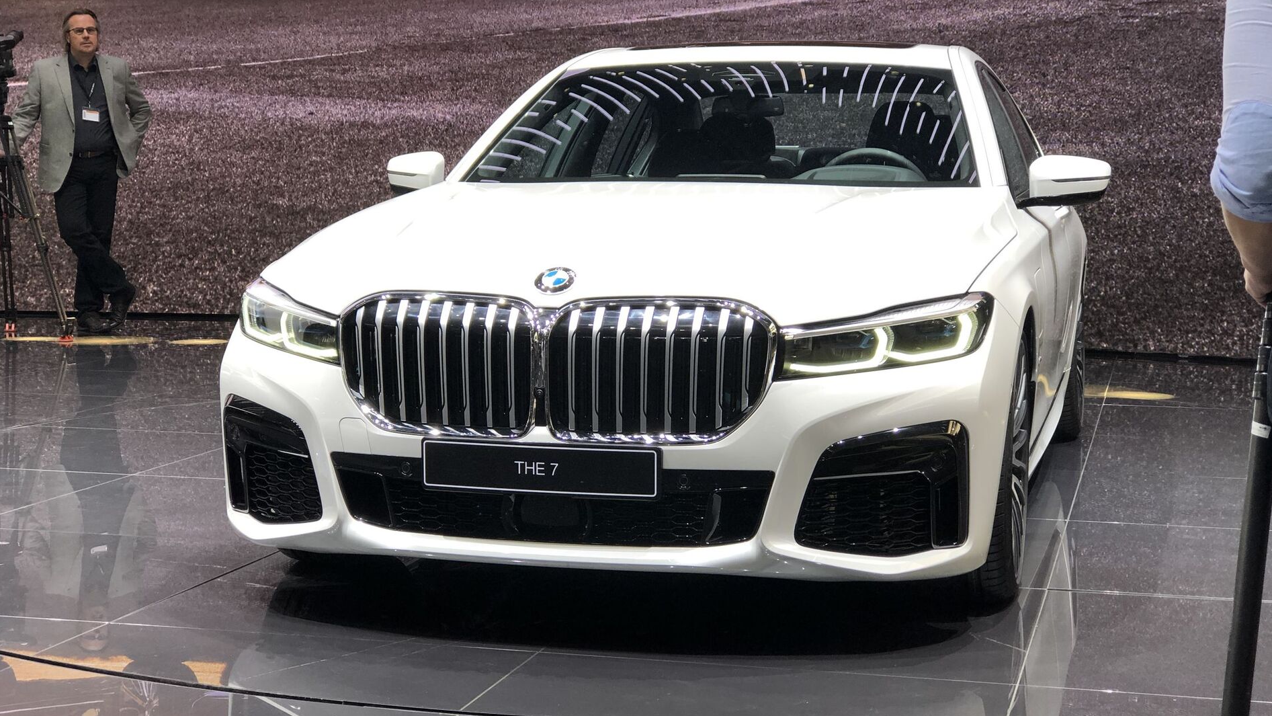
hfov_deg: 33.3
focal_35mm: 63
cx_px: 632
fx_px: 2125
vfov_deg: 19.1
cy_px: 385
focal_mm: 6.6
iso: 64
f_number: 2.8
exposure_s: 1/98
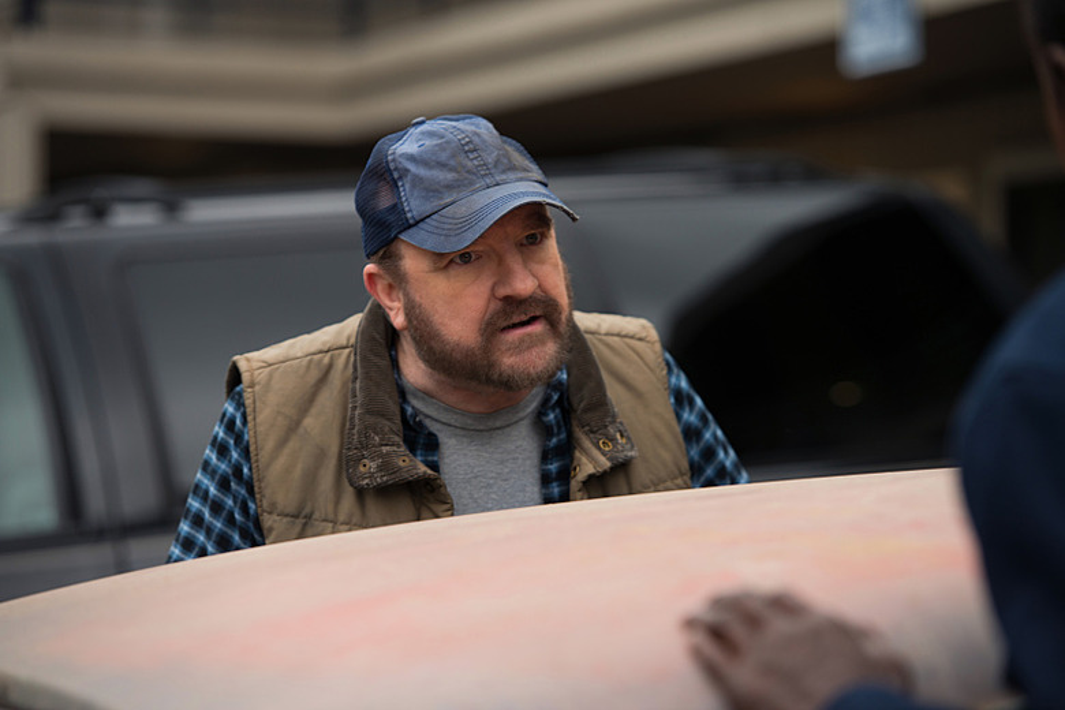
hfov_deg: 14.2
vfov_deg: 9.5
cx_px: 532
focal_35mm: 145
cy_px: 355
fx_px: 4289
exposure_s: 1/125
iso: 200
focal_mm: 145
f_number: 4
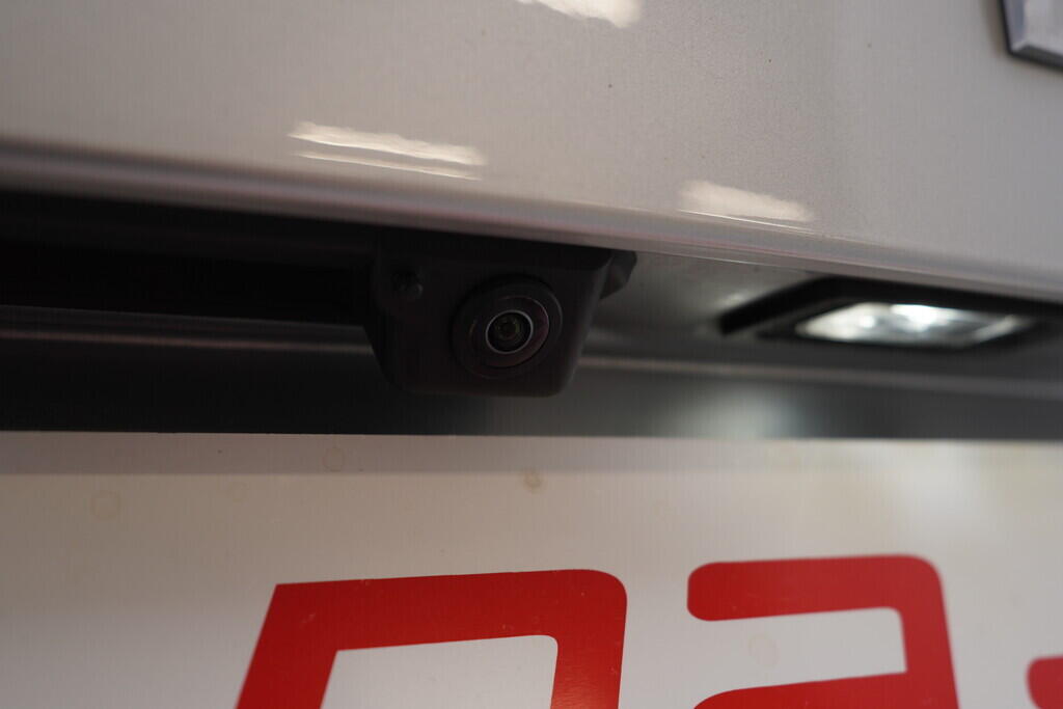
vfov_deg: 36.9
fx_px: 1063
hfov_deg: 53.1
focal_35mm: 36
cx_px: 532
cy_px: 354
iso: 125
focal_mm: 24
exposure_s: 1/60
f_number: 4
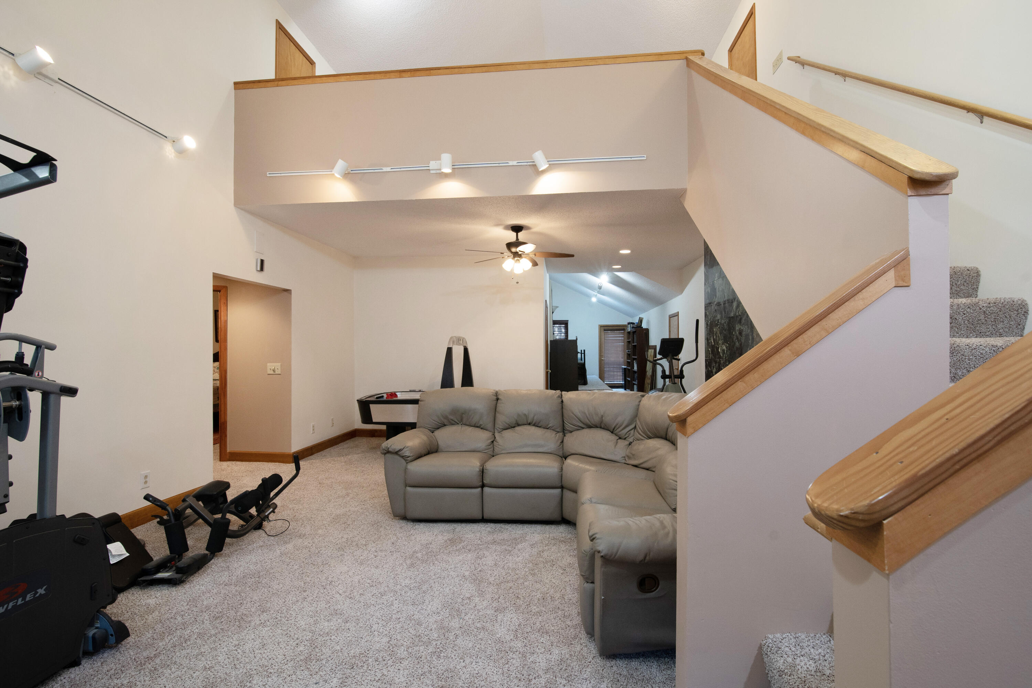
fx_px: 459
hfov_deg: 96.7
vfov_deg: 73.7
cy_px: 344
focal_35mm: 16
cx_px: 516
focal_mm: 16
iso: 1600
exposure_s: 1/15
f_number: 9
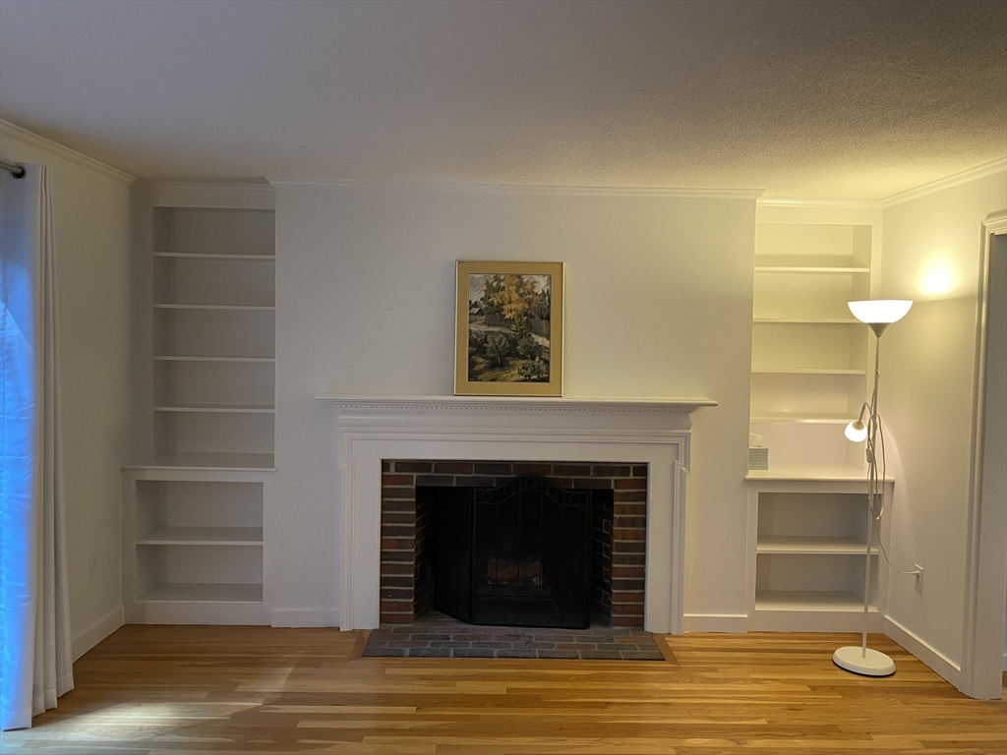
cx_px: 504
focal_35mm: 26
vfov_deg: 53.1
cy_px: 378
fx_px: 756
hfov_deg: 67.3
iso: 200
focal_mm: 4.25
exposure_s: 1/60
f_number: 1.8
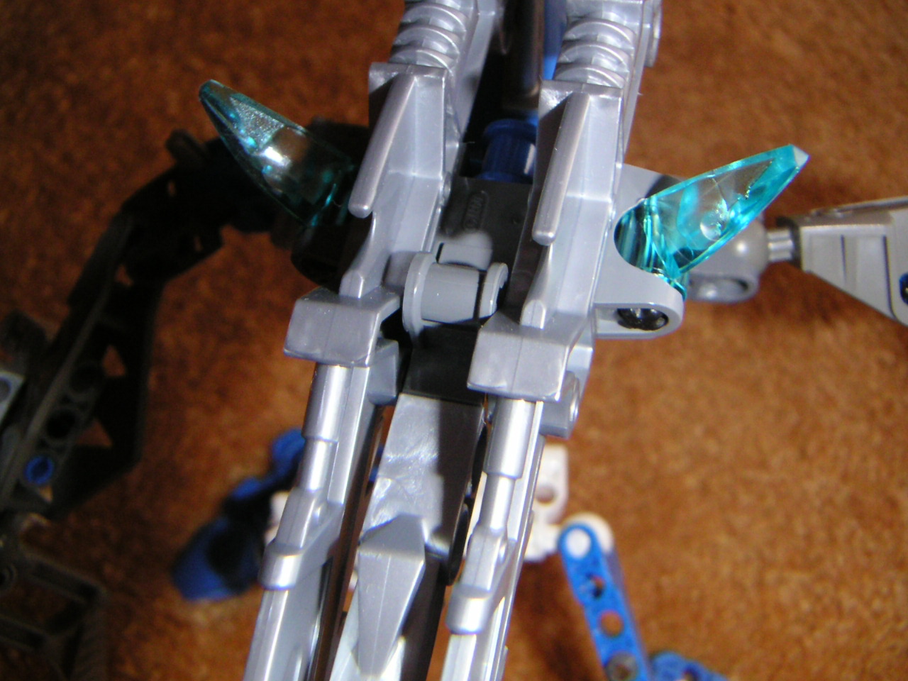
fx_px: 1023
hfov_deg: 47.9
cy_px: 340
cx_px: 454
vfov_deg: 36.8
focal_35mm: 39
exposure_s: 1/45
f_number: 6.7
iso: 200
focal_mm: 5.1
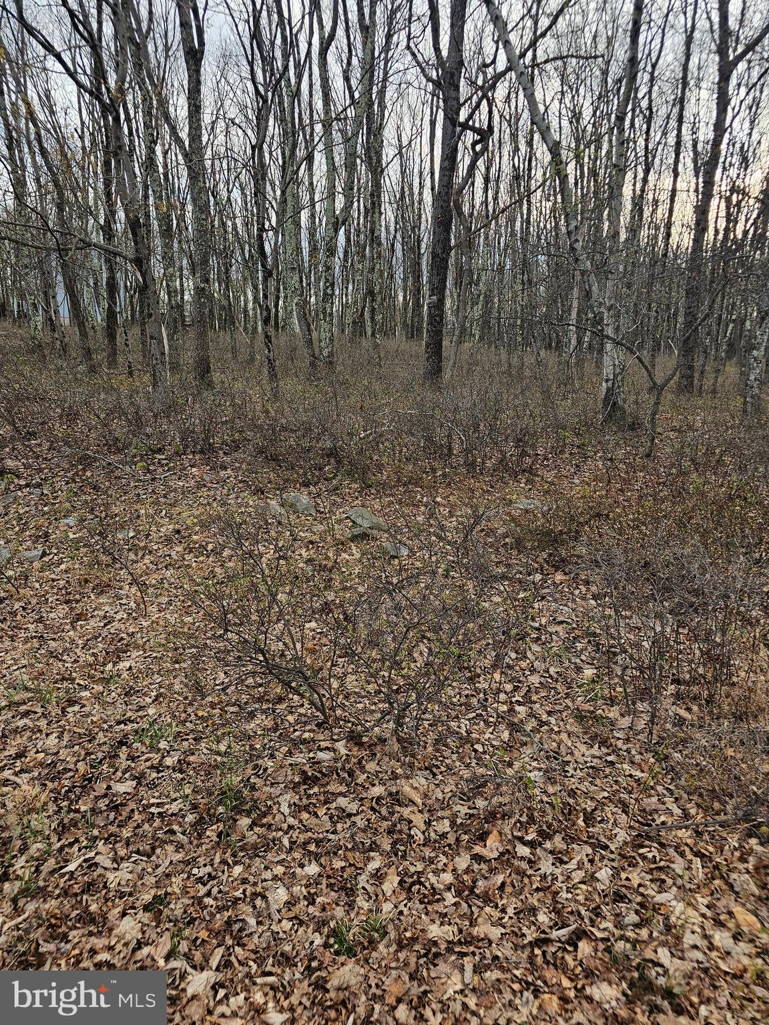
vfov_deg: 73.9
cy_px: 512
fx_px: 681
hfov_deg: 58.9
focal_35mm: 23
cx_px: 384
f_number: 1.7
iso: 16
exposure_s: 1/180
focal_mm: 6.3
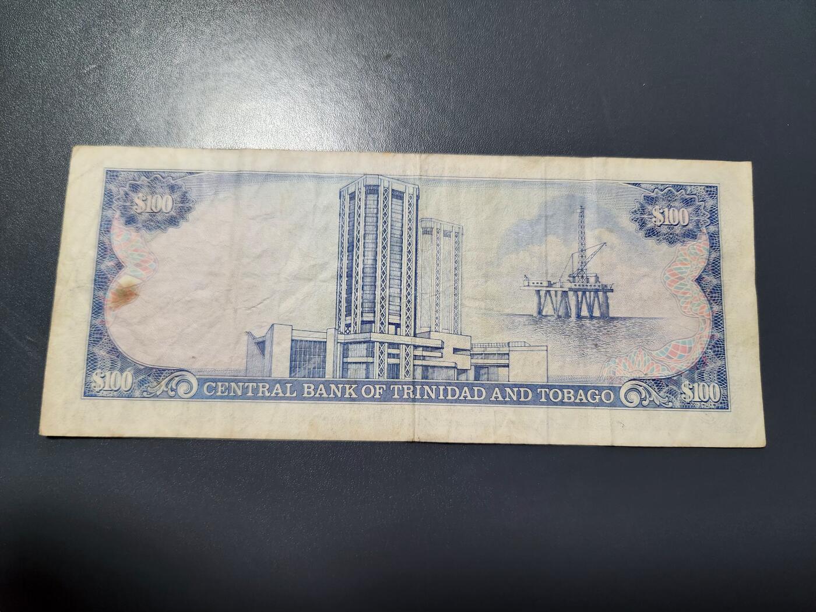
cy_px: 306
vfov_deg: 58.9
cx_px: 408
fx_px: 542
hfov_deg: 73.9
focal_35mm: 23
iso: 400
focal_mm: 5.4
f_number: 1.8
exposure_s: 1/101
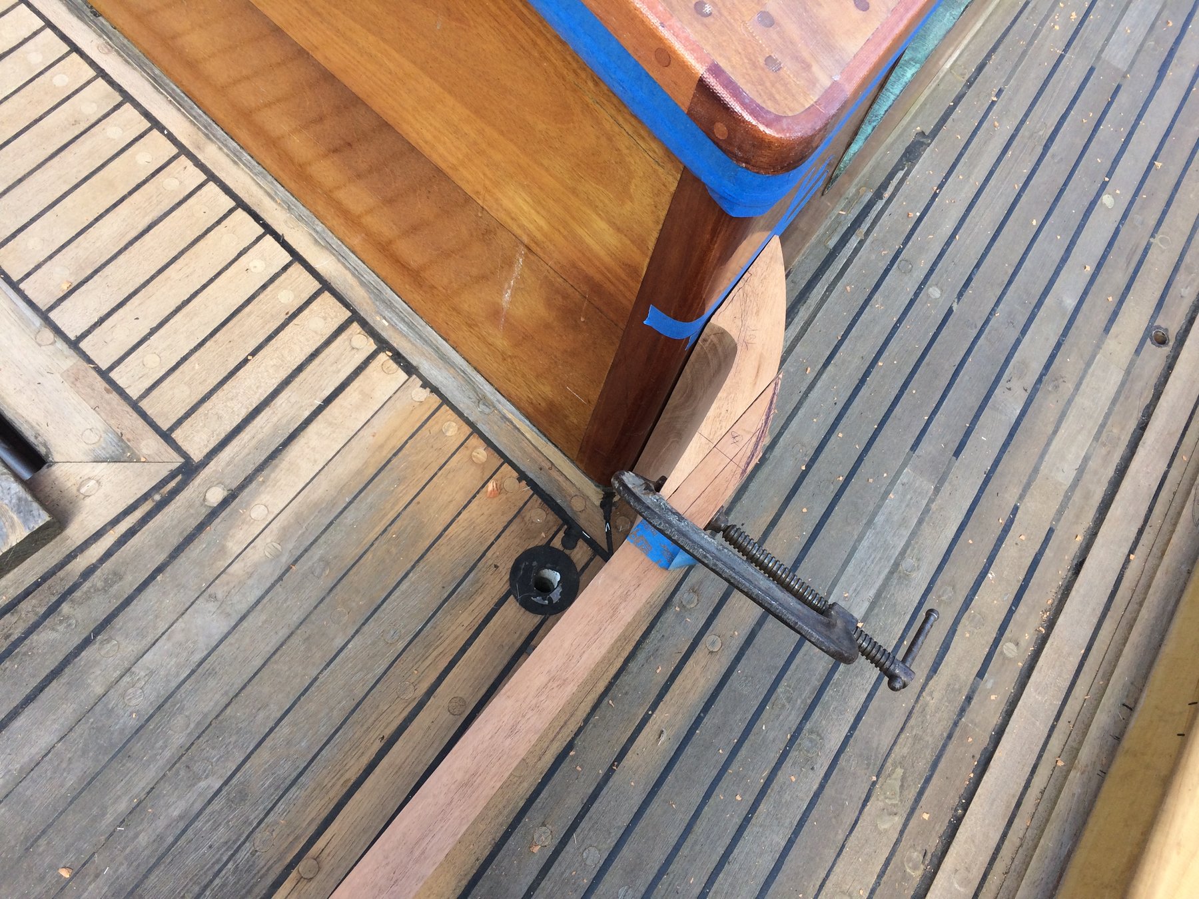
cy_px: 450
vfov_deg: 48.2
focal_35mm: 29
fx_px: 1004
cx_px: 600
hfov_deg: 61.7
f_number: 2.2
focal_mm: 4.15
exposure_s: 1/363
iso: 32
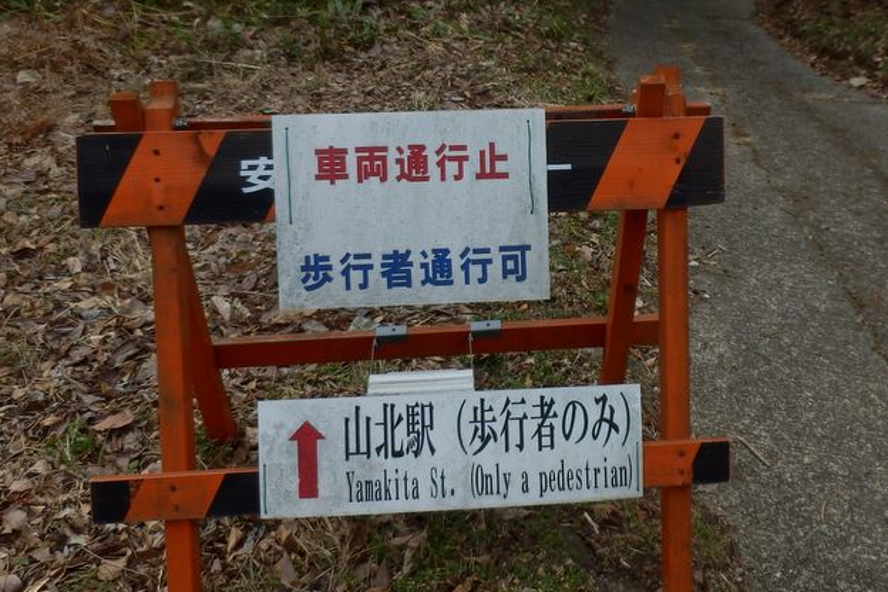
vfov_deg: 40.7
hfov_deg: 57.8
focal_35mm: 32
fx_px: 789
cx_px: 568
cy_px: 211
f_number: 3
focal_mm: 4.2
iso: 80
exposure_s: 1/500
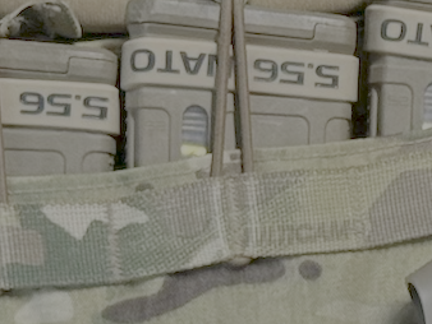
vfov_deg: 5.2
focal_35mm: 284
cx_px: 663
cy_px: 415
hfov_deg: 6.9
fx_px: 3547
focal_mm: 6.76
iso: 250
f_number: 1.78
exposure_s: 1/60
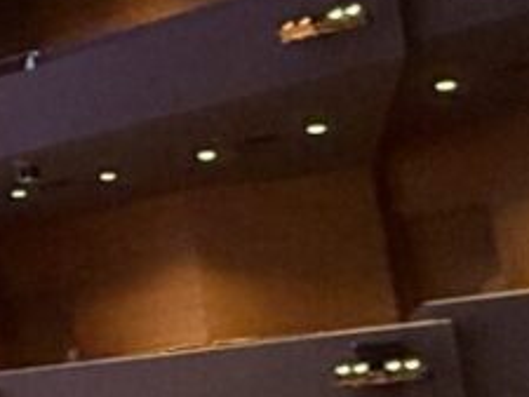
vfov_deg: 13.6
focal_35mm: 109
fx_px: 1667
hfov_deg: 11.8
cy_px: 191
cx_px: -971
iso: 400
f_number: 2.2
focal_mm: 2.22
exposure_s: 1/60
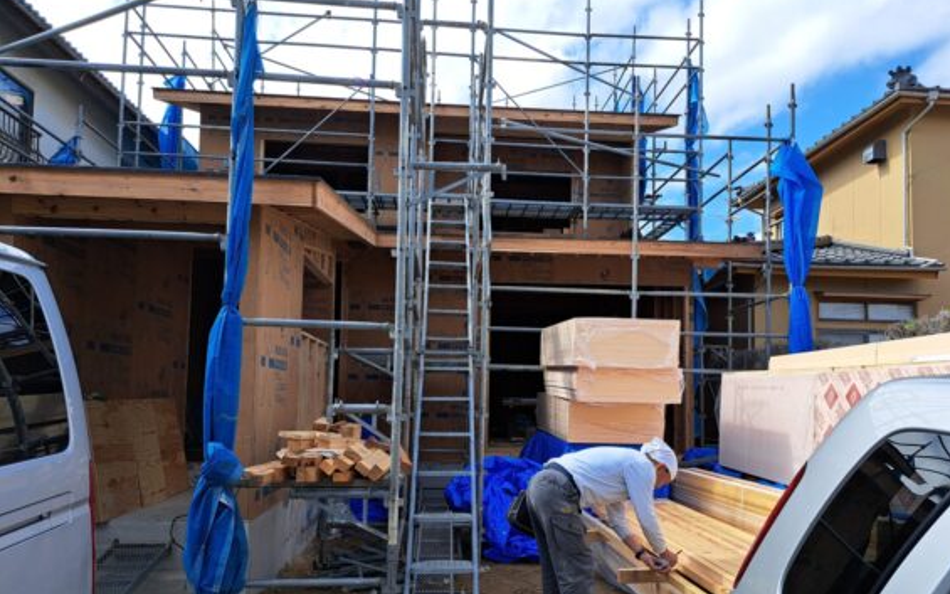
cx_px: 503
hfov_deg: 68.3
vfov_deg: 45.8
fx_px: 699
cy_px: 357
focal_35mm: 27
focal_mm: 5.23
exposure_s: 1/672
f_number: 1.8
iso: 50
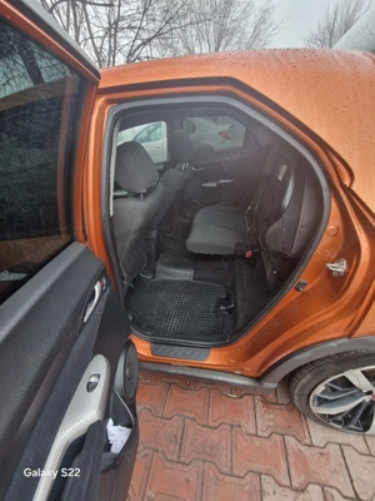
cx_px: 188
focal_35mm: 13
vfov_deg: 106.2
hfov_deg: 89.9
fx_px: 188
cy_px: 250
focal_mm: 2.2
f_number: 2.2
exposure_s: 1/50
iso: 200
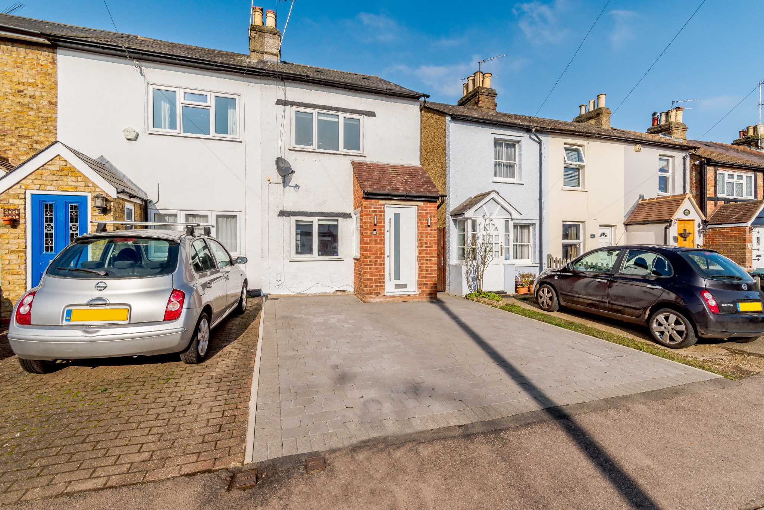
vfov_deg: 77.3
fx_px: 318
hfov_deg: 100.4
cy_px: 255
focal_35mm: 15
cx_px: 382
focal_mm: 10
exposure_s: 1/640
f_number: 8
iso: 100
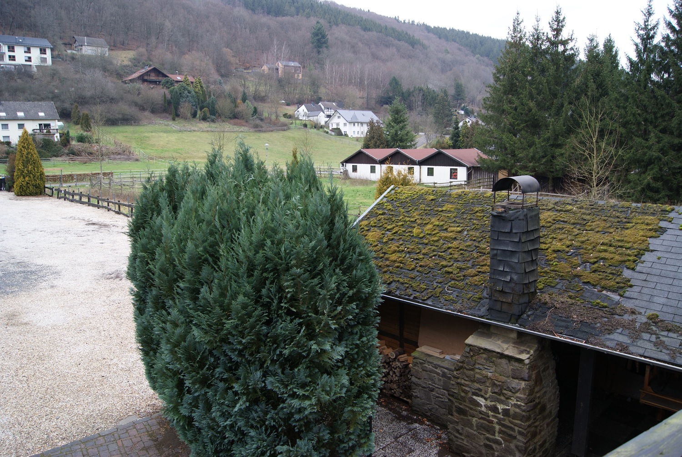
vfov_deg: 48.0
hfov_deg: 67.3
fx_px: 512
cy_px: 228
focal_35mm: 27
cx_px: 341
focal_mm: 18
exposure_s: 1/40
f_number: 4.5
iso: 100
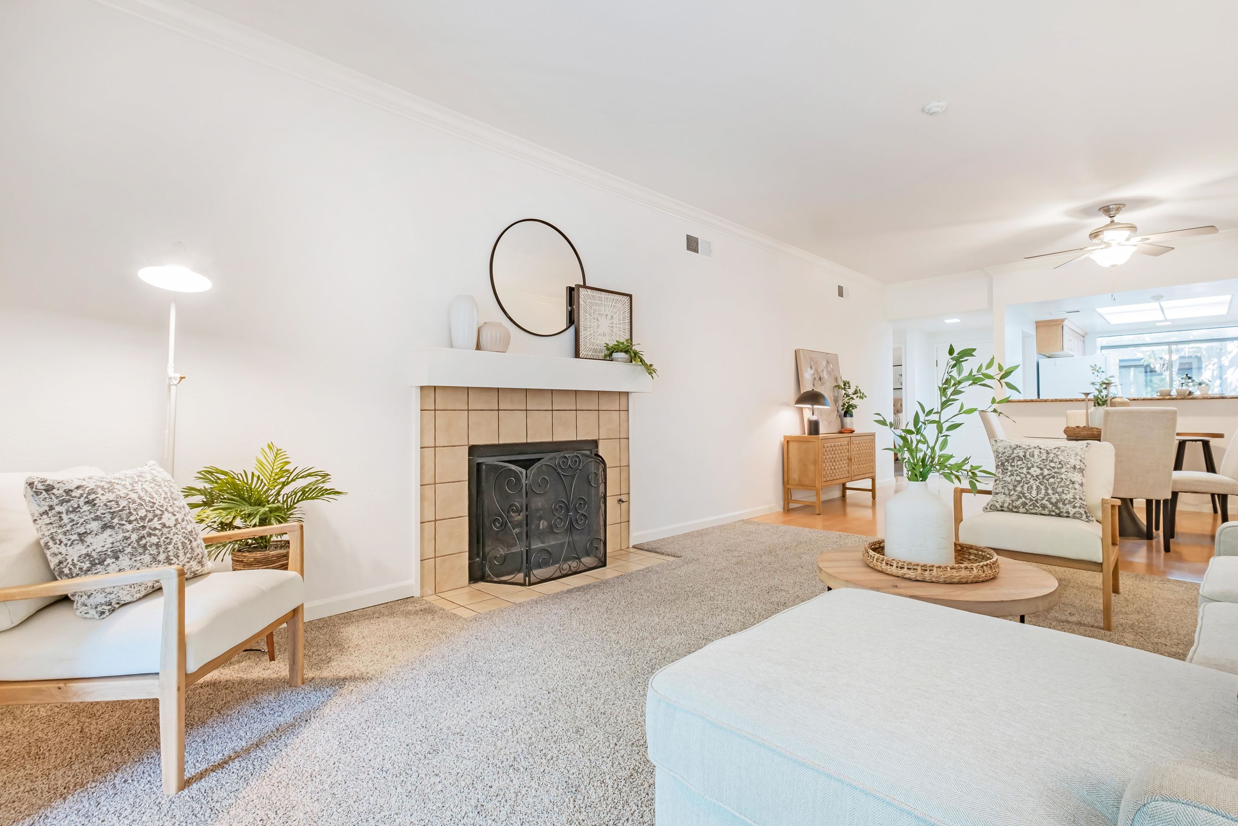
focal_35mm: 16
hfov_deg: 96.7
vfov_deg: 73.7
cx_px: 636
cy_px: 405
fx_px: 550
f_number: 8
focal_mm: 10
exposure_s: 1/1.67
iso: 160
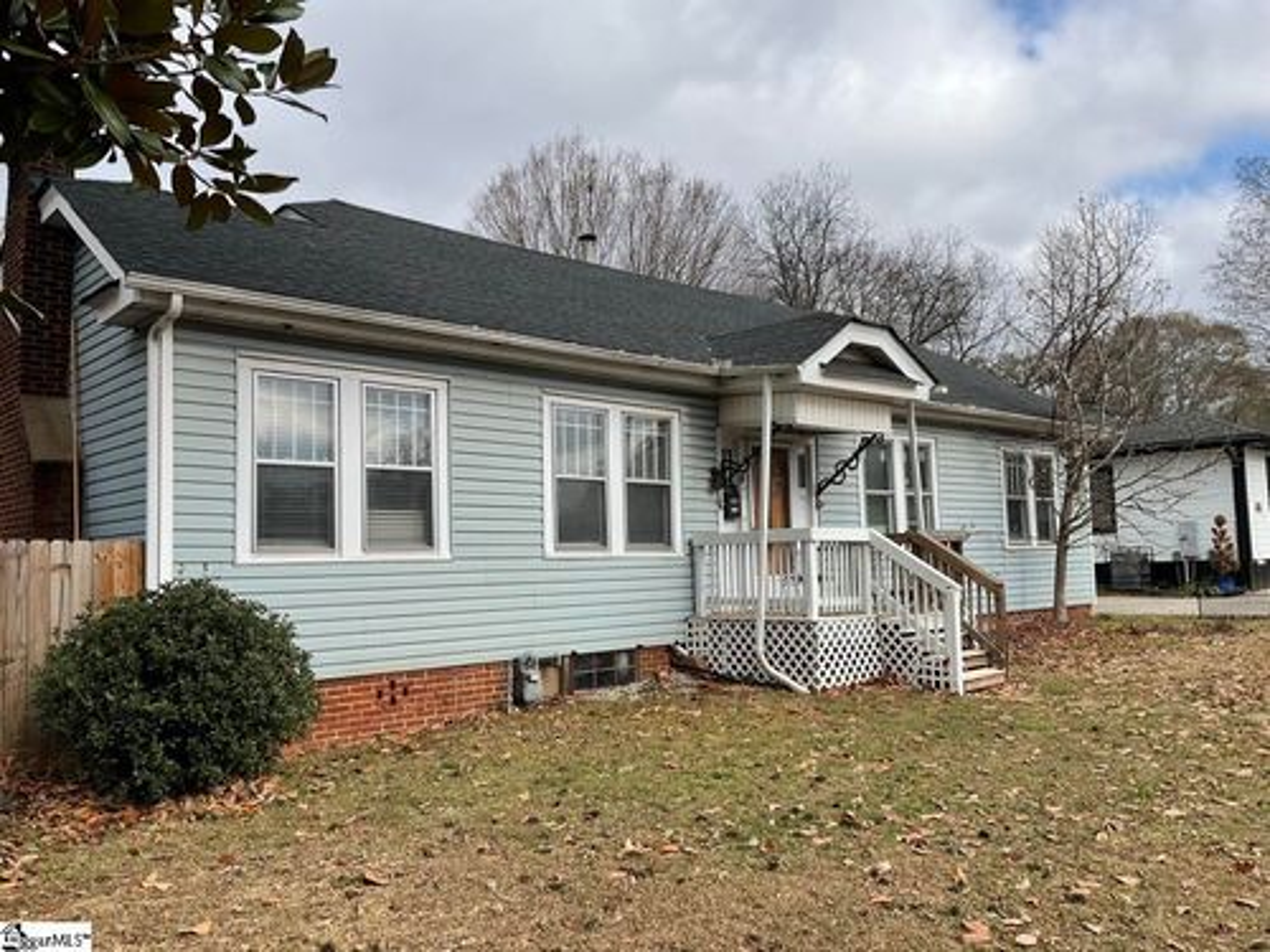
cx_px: 635
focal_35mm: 29
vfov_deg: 48.2
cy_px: 476
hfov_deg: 61.7
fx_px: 1064
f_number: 1.8
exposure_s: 1/1221
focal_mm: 3
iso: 16
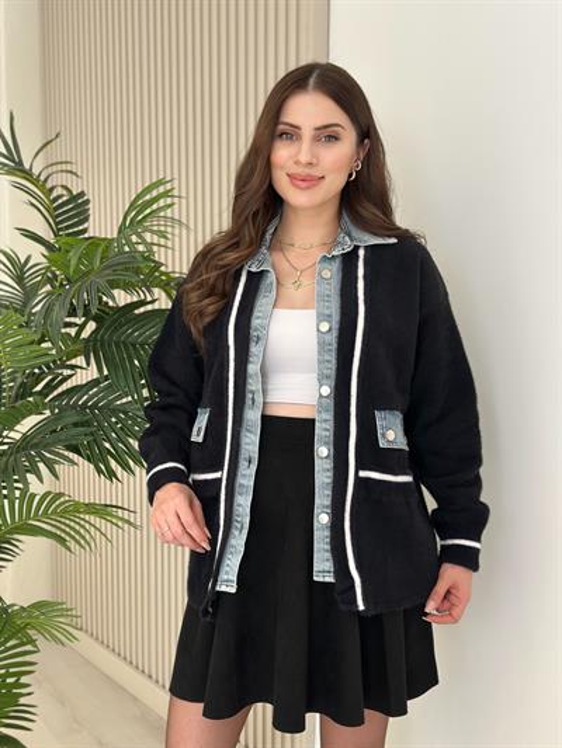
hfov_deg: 30.3
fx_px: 1039
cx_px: 281
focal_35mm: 48
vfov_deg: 39.6
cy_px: 374
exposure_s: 1/243
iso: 80
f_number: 1.78
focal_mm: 6.86
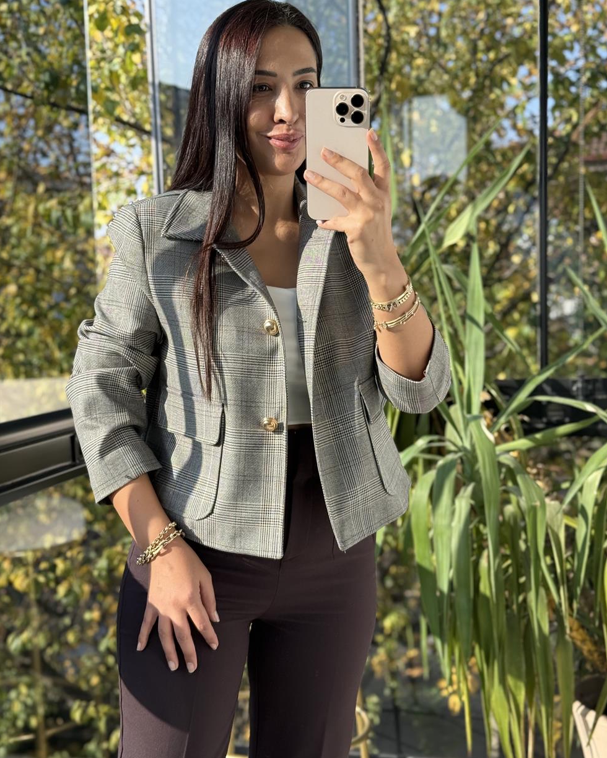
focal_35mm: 51
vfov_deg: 36.7
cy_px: 381
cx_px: 307
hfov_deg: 29.7
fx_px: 1145
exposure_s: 1/1027
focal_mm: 6.76
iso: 100
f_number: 1.78
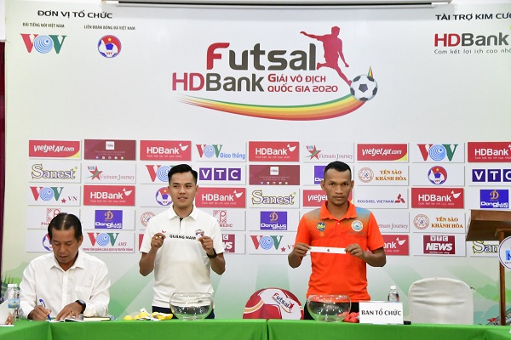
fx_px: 1490
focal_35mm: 105
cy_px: 170
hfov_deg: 19.5
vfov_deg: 13.0
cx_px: 256
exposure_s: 1/125
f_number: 8
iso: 20000
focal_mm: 70
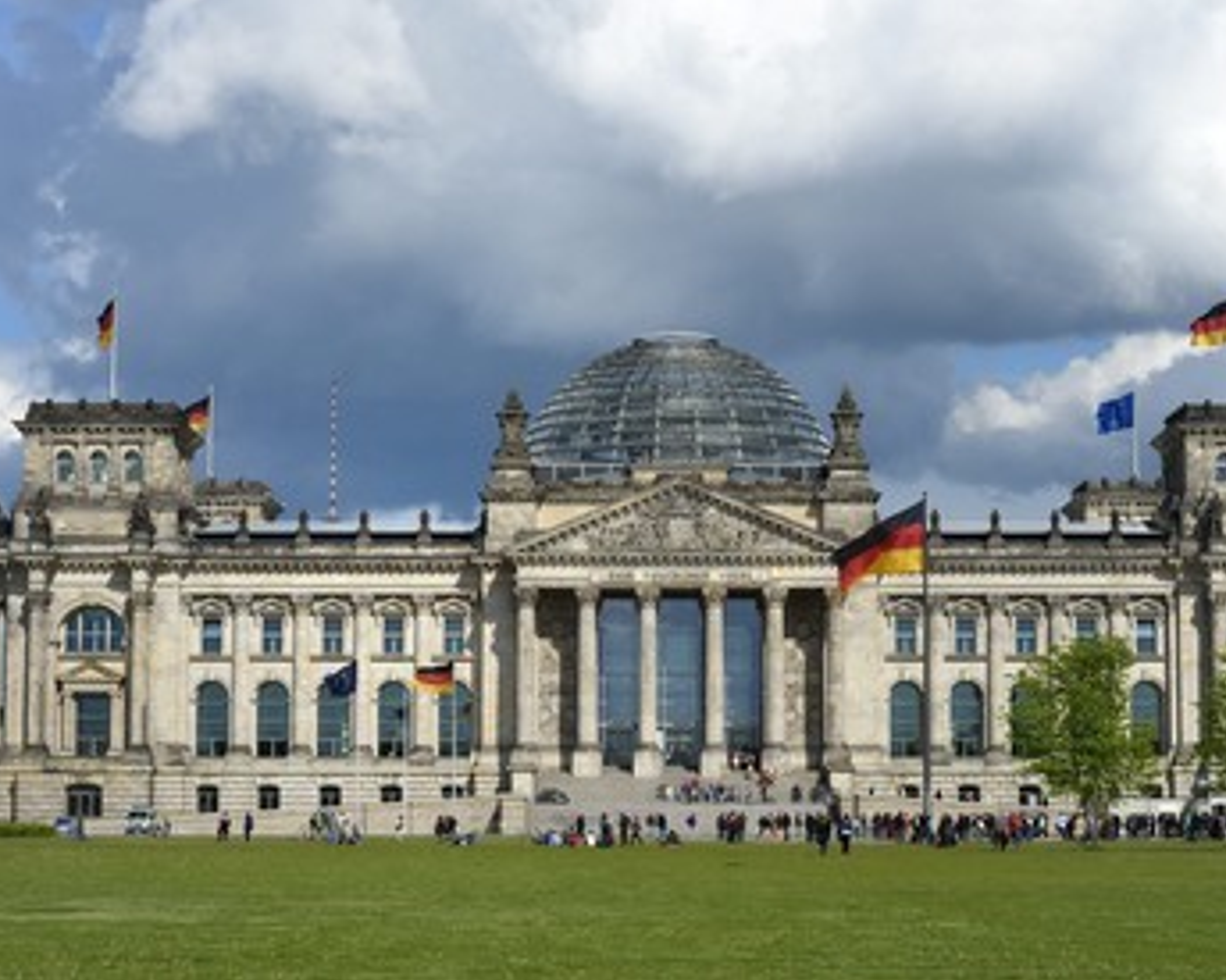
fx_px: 2902
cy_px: 495
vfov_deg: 19.2
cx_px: 675
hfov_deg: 23.8
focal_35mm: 80
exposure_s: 1/250
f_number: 16
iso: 200
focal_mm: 70
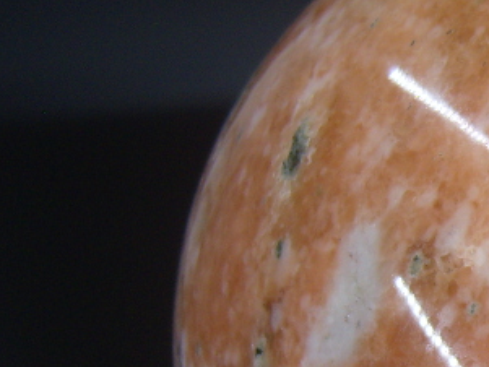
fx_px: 1682
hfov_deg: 15.5
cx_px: 689
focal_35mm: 119
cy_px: 409
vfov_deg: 12.2
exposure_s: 1/350
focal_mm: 7.4
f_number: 2.8
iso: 80
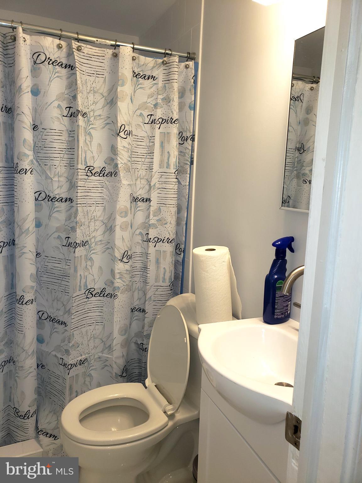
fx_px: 363
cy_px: 242
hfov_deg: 53.1
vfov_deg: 67.3
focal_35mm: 26
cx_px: 181
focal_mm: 4.3
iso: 64
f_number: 2.4
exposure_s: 1/60
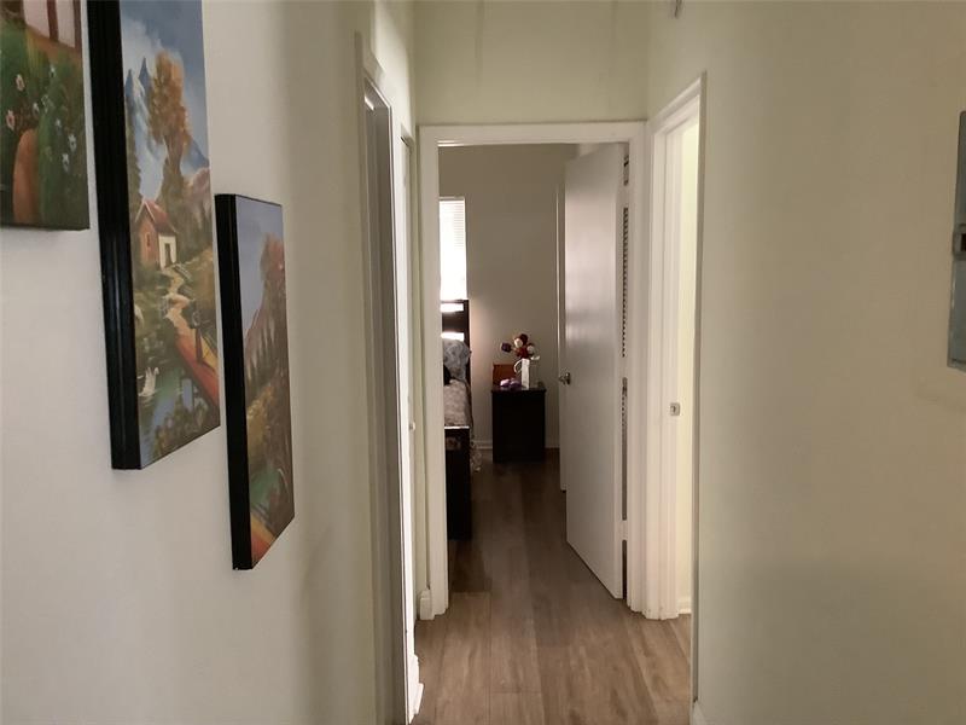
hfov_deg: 58.4
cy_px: 362
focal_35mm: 31
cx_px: 483
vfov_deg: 45.4
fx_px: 865
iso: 320
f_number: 2.4
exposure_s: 1/30
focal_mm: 3.3
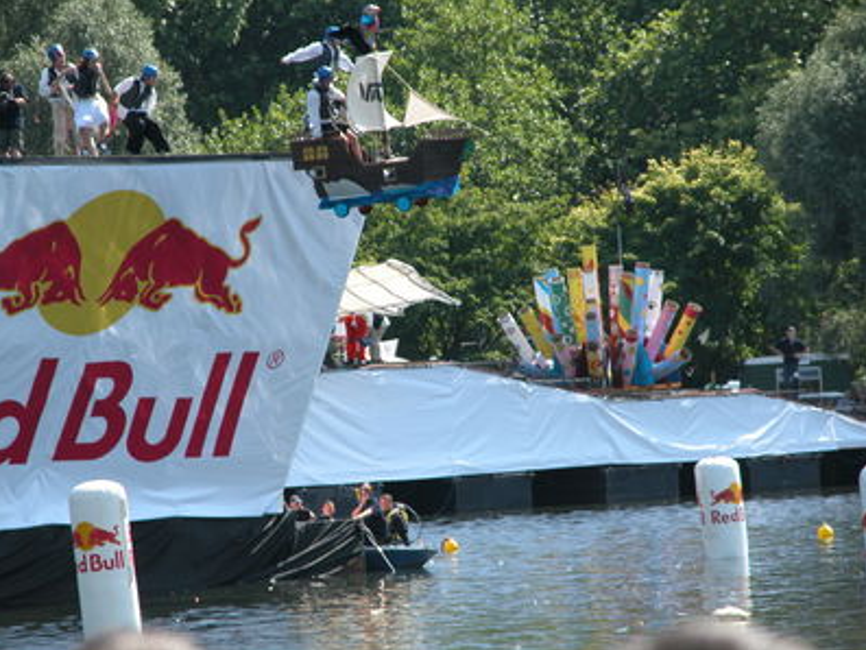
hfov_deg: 7.0
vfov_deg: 5.3
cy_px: 325
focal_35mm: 282
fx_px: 7057
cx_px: 434
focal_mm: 71.2
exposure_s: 1/252
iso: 100
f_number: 5.3
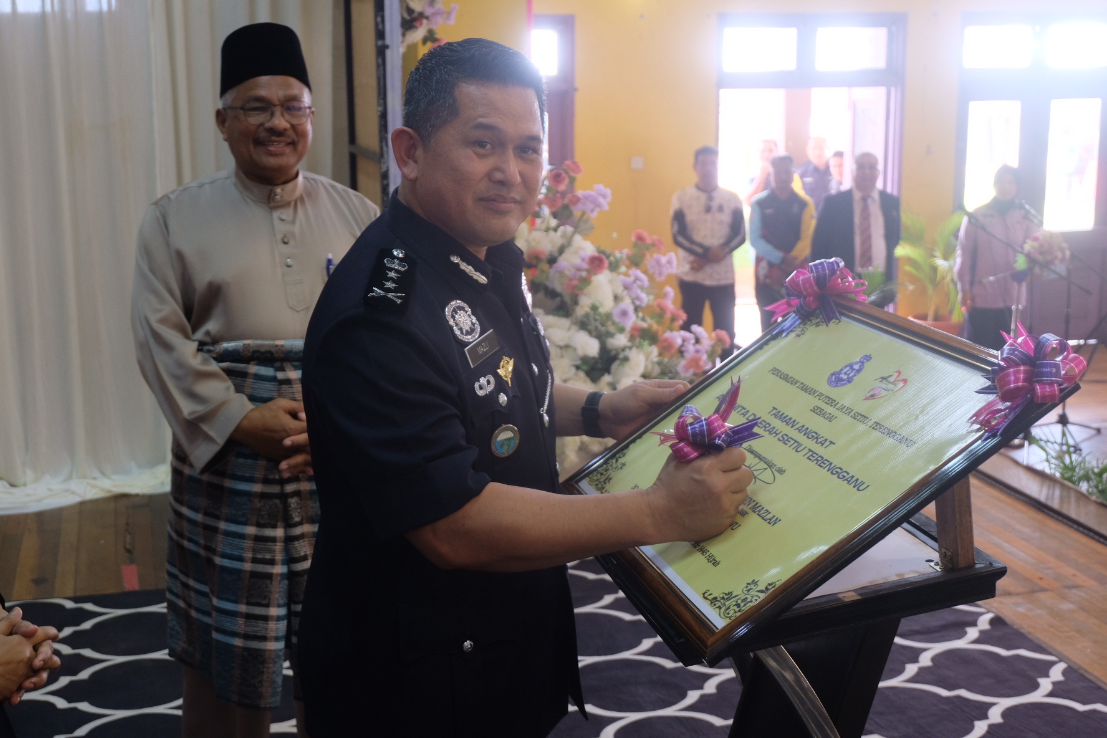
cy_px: 369
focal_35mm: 49
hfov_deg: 40.3
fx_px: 1507
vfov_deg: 27.5
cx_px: 554
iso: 800
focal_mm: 32.5
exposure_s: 1/34
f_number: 5
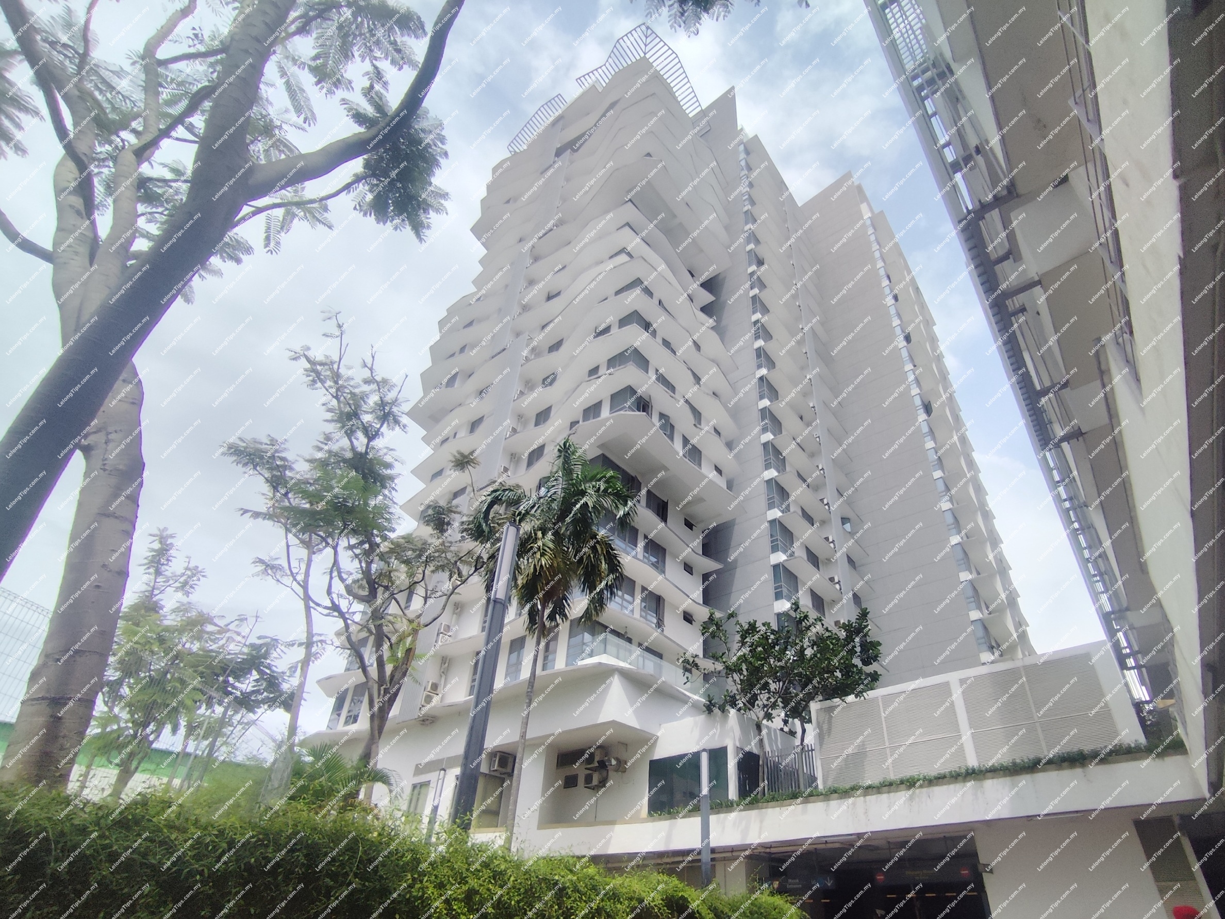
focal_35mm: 16
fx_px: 566
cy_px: 460
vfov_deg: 78.1
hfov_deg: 94.5
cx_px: 612
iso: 50
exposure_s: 1/3769
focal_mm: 1.65
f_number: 2.2
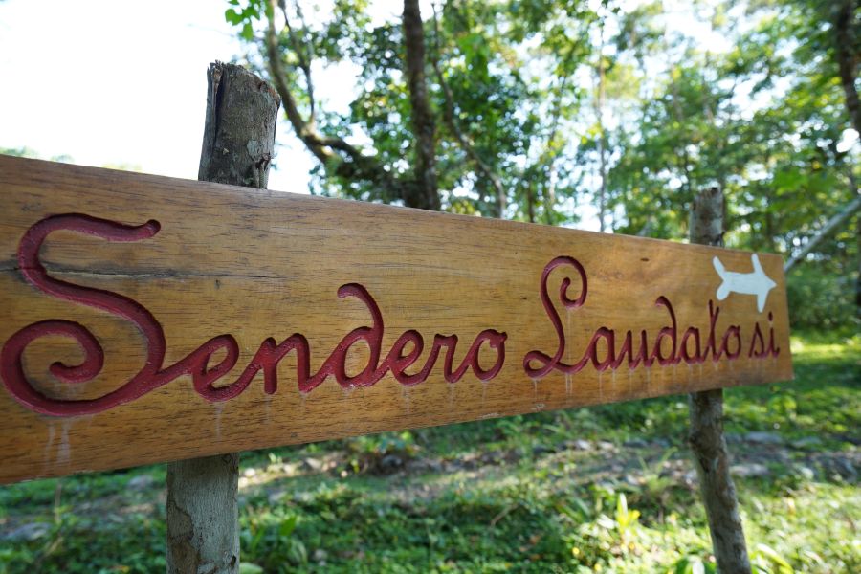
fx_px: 646
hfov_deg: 67.4
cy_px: 287
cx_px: 430
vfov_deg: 47.9
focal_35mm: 27
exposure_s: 1/250
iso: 800
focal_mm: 27
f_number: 5.6
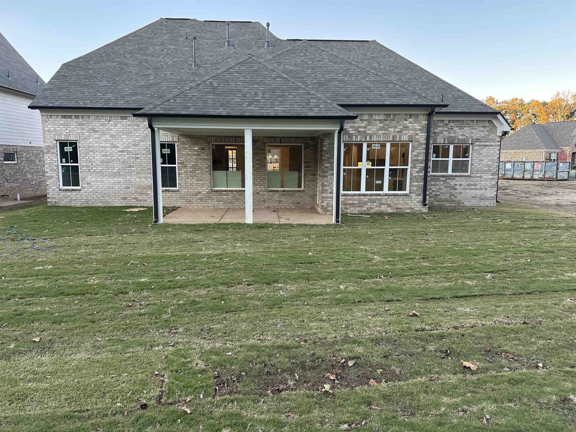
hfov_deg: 71.6
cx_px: 288
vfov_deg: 56.8
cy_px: 216
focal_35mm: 24
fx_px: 399
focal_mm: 6.86
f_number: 1.78
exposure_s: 1/166
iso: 100
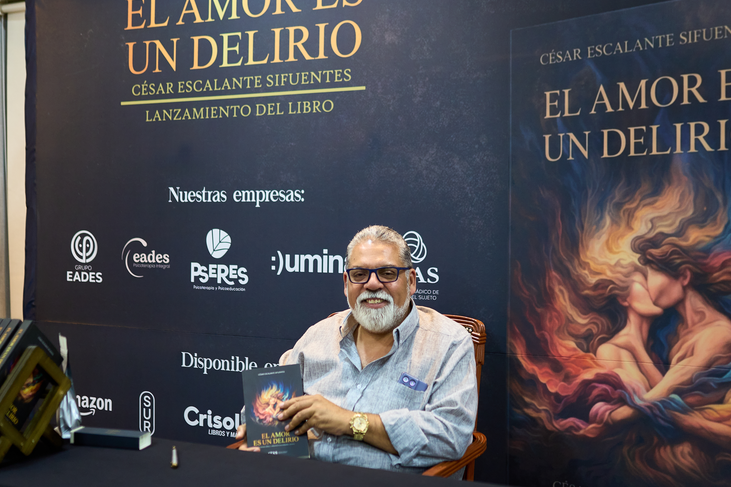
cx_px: 353
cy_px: 229
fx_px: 914
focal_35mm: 45
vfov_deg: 29.9
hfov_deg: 43.6
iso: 800
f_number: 1.4
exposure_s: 1/125
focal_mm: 35
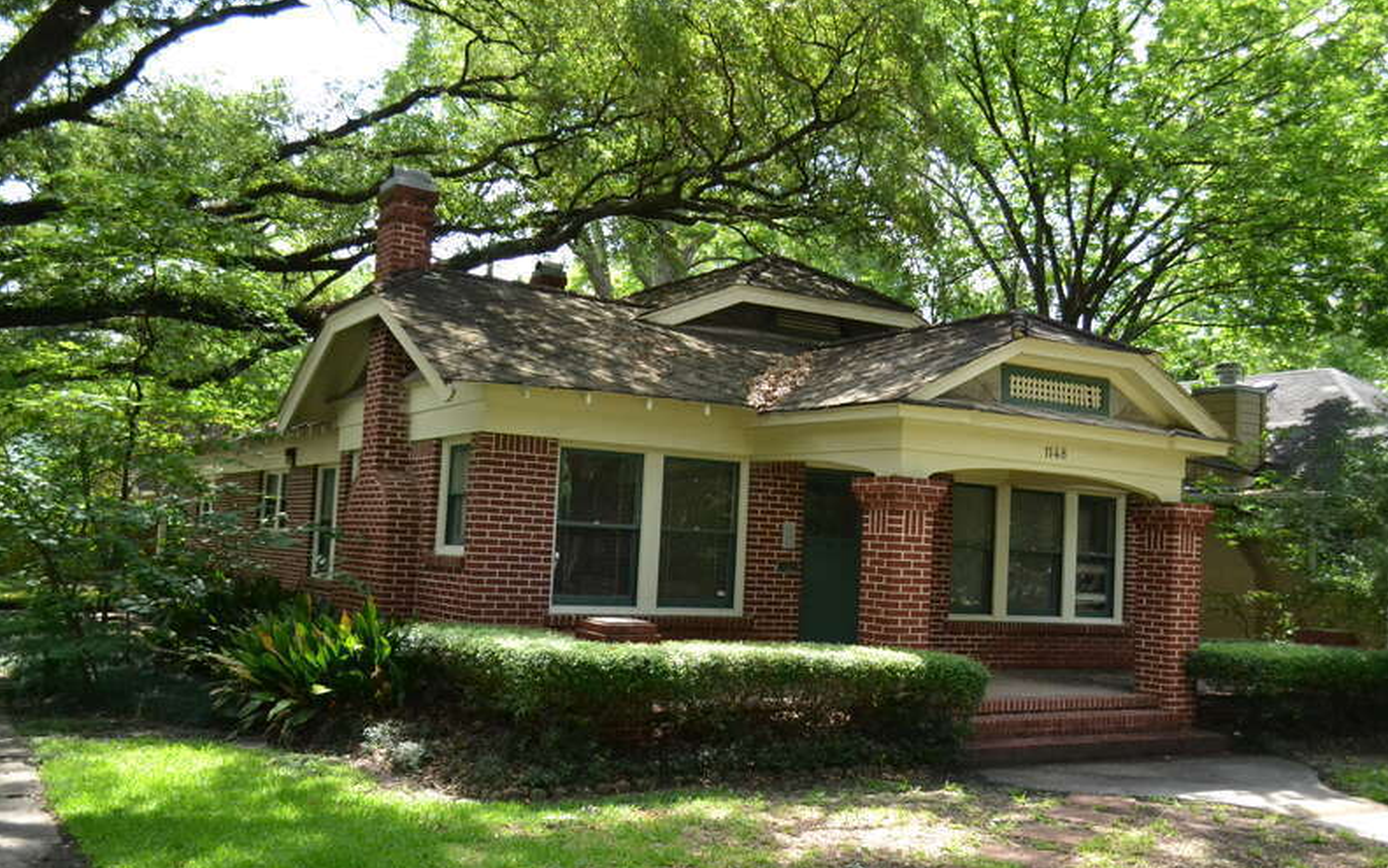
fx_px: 1287
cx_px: 700
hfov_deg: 56.7
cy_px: 459
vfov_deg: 37.3
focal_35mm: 34
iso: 3200
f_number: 4.5
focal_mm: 22
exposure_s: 1/2500
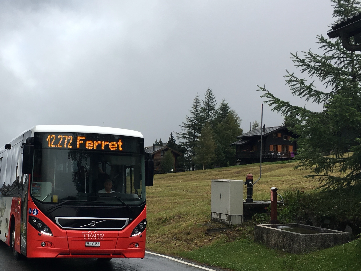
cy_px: 158
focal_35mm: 54
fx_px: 563
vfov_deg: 27.0
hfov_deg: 34.7
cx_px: 86
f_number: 2.2
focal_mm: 4.15
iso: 25
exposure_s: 1/950
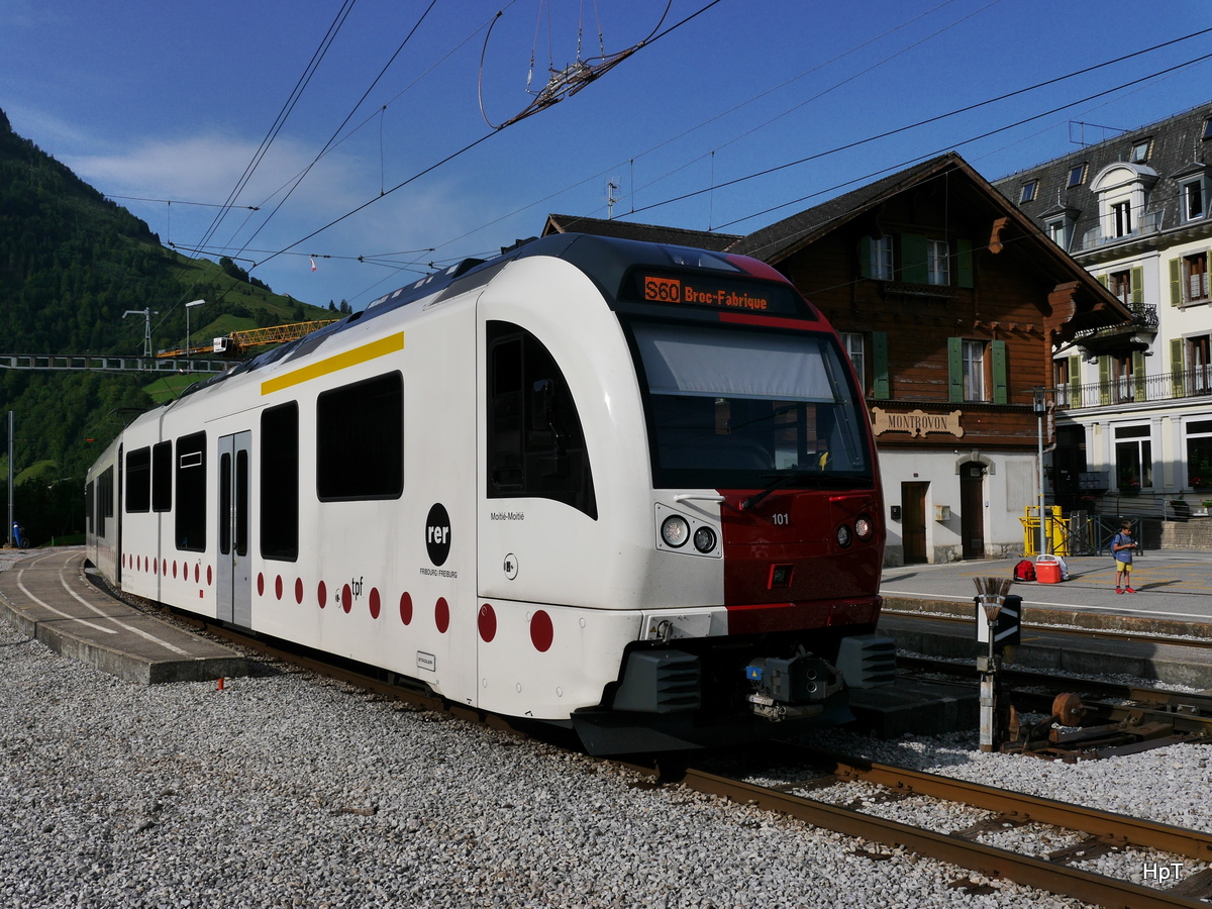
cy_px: 454
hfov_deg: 54.0
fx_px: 1190
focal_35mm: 34
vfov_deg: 41.8
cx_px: 606
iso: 160
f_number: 10
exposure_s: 1/500
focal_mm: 17
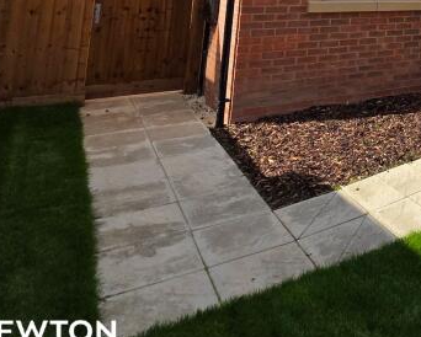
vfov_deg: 31.8
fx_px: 474
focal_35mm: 38
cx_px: 518
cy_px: -80
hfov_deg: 36.0
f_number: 1.9
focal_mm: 2.2
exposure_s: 1/2000
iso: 50
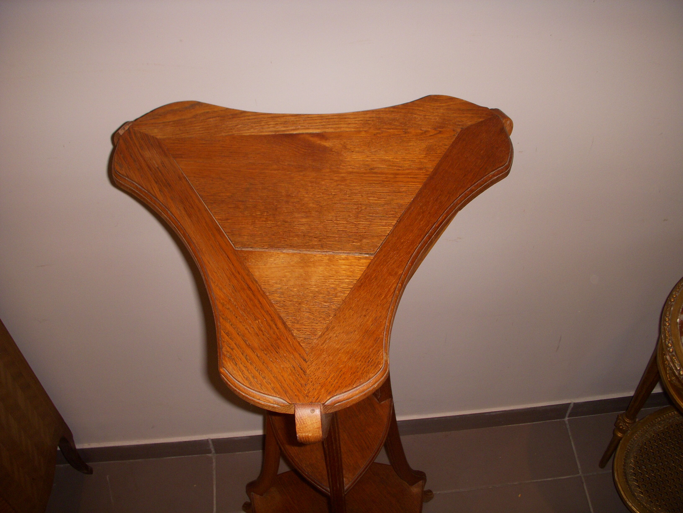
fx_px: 750
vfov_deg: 37.7
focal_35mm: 38
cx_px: 342
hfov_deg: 49.0
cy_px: 256
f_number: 3.3
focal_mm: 6.3
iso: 125
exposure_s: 1/40
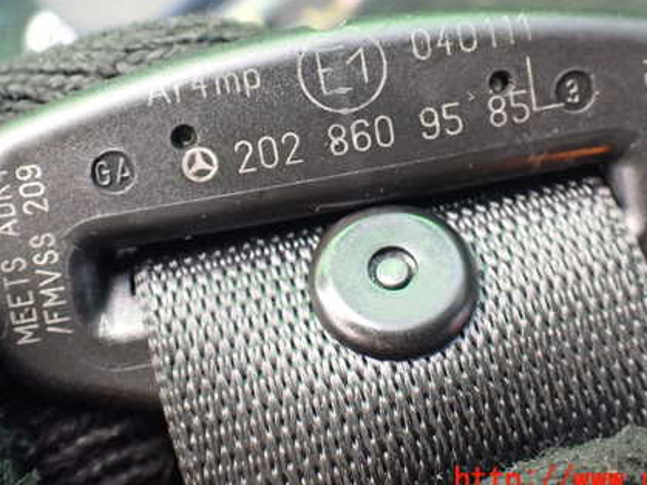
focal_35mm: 43
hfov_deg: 43.8
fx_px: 803
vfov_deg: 33.2
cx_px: 340
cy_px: 153
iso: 800
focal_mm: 5.4
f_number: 2.3
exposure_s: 1/60
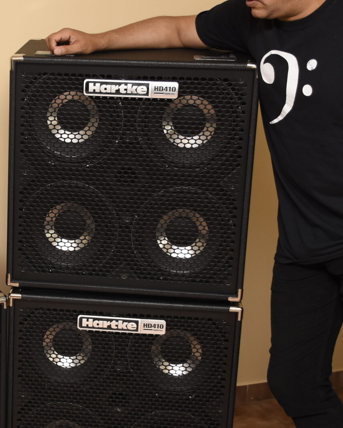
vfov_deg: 23.6
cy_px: 228
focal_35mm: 81
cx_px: -36
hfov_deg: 18.2
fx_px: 1028
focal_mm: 24
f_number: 4.5
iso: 400
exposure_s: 1/125
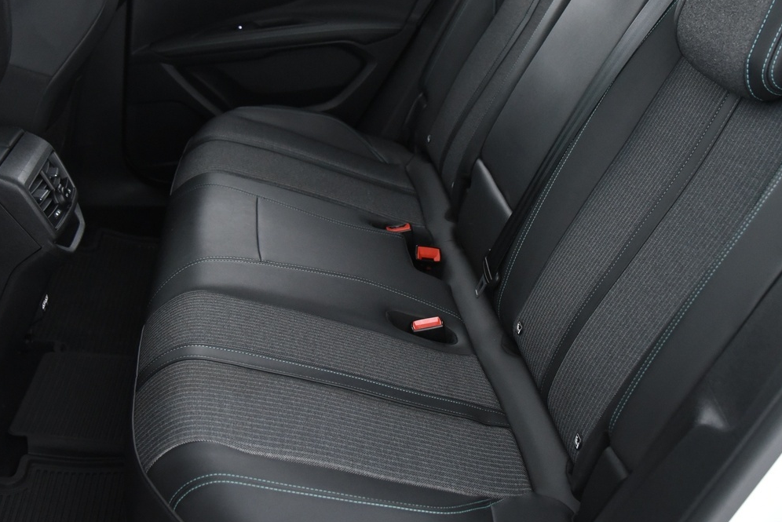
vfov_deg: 34.0
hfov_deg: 49.4
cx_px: 436
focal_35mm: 39
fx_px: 847
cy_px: 182
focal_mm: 24
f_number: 4
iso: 4000
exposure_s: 1/20
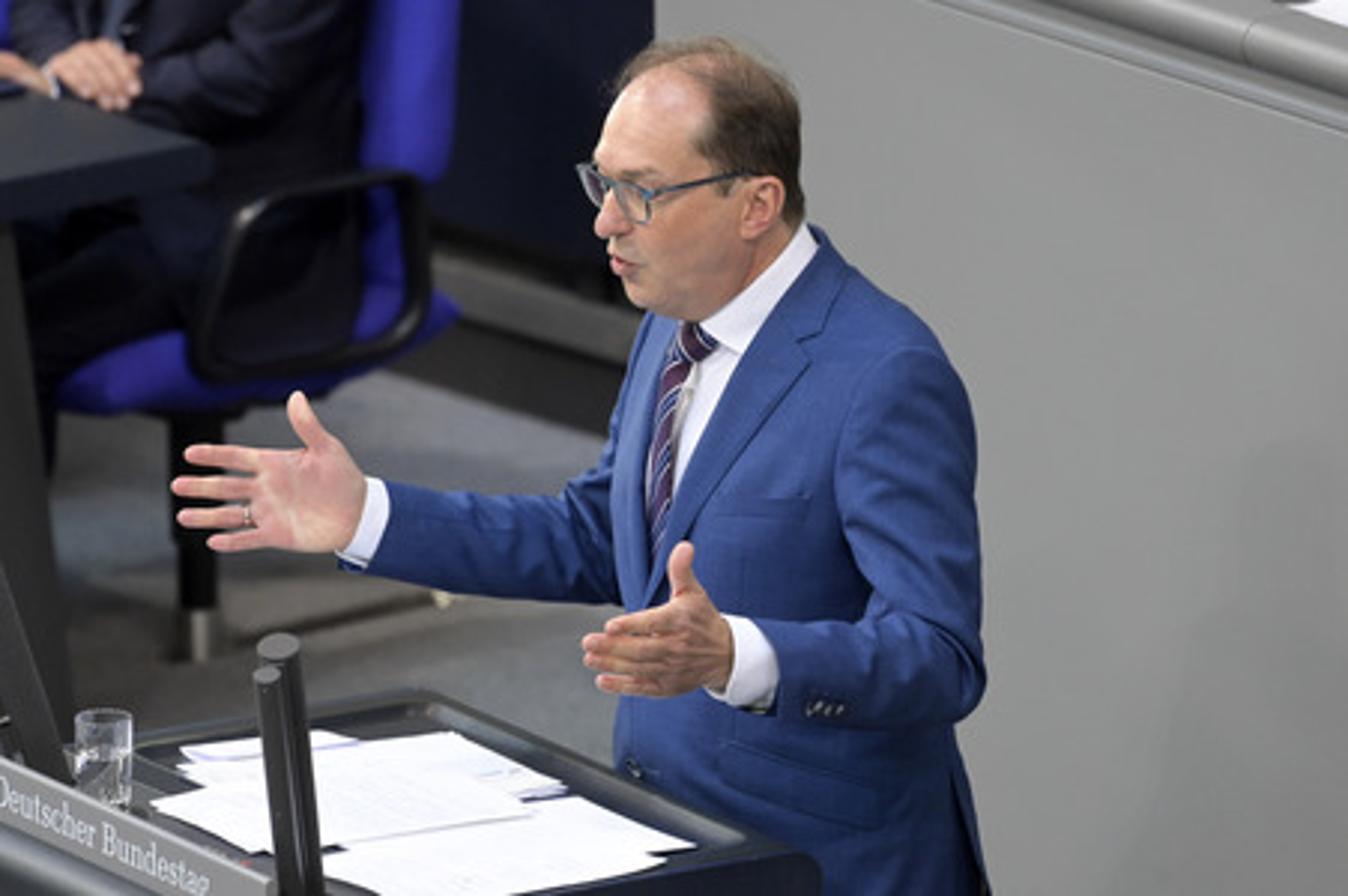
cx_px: 674
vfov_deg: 3.8
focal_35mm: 360
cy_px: 448
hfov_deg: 5.7
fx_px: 13470
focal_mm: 360
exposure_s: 1/400
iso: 8000
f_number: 5.6
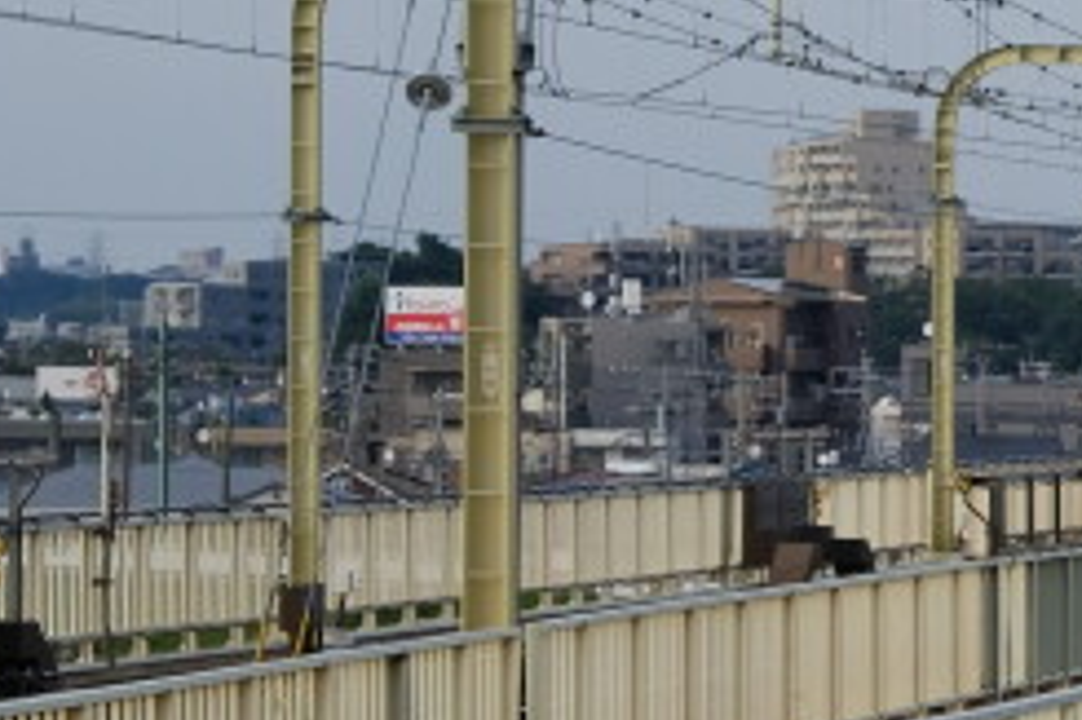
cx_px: 2005
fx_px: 10182
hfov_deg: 6.0
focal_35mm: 339
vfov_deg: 4.0
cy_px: 406
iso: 200
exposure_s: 1/125
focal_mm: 55
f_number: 8
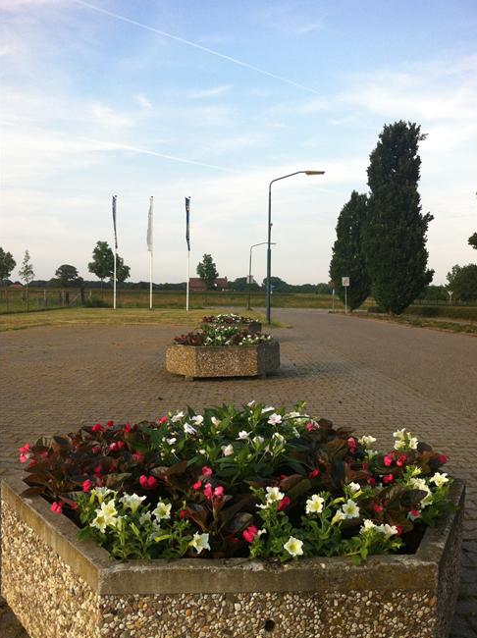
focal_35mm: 36
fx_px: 663
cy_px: 320
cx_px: 243
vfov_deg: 51.4
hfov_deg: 39.6
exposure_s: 1/464
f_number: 2.8
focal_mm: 3.85
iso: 80
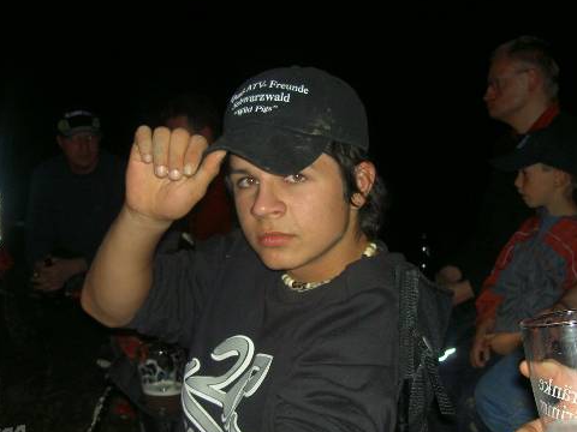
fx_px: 867
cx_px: 284
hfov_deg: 36.8
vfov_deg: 28.0
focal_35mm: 52
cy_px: 193
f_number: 2.8
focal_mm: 8
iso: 200
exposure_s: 1/60
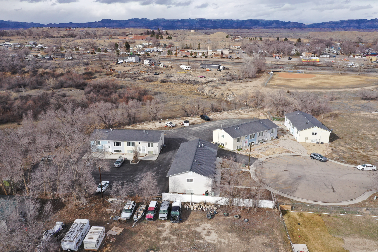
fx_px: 294
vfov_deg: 46.4
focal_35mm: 28
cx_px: 189
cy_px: 126
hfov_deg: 65.5
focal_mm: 10.26
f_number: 8
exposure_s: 1/160
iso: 100
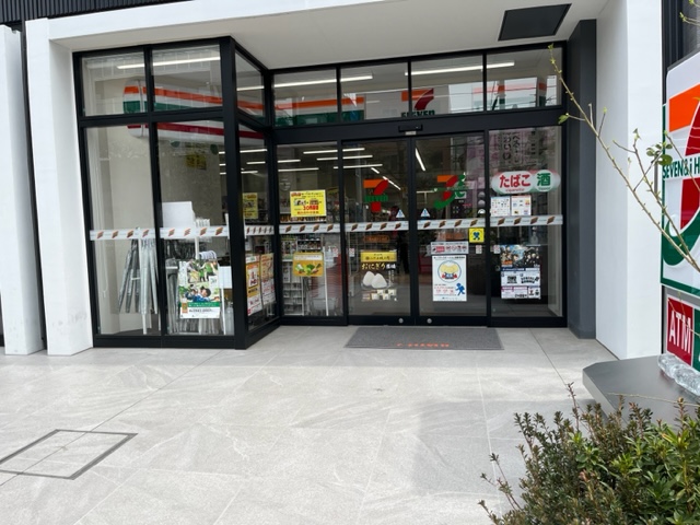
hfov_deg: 67.3
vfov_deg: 53.1
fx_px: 526
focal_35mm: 26
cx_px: 350
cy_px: 262
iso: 50
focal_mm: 5.1
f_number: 1.6
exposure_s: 1/1252
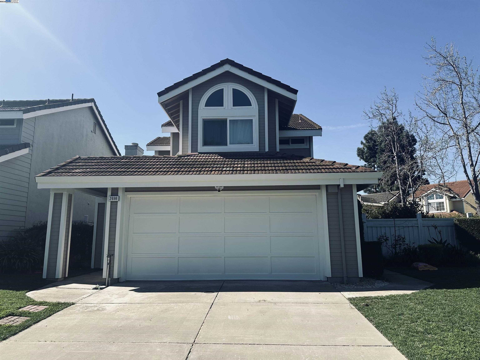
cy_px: 180
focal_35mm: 24
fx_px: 333
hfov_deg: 71.6
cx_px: 240
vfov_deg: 56.8
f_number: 1.78
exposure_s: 1/3717
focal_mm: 6.86
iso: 80
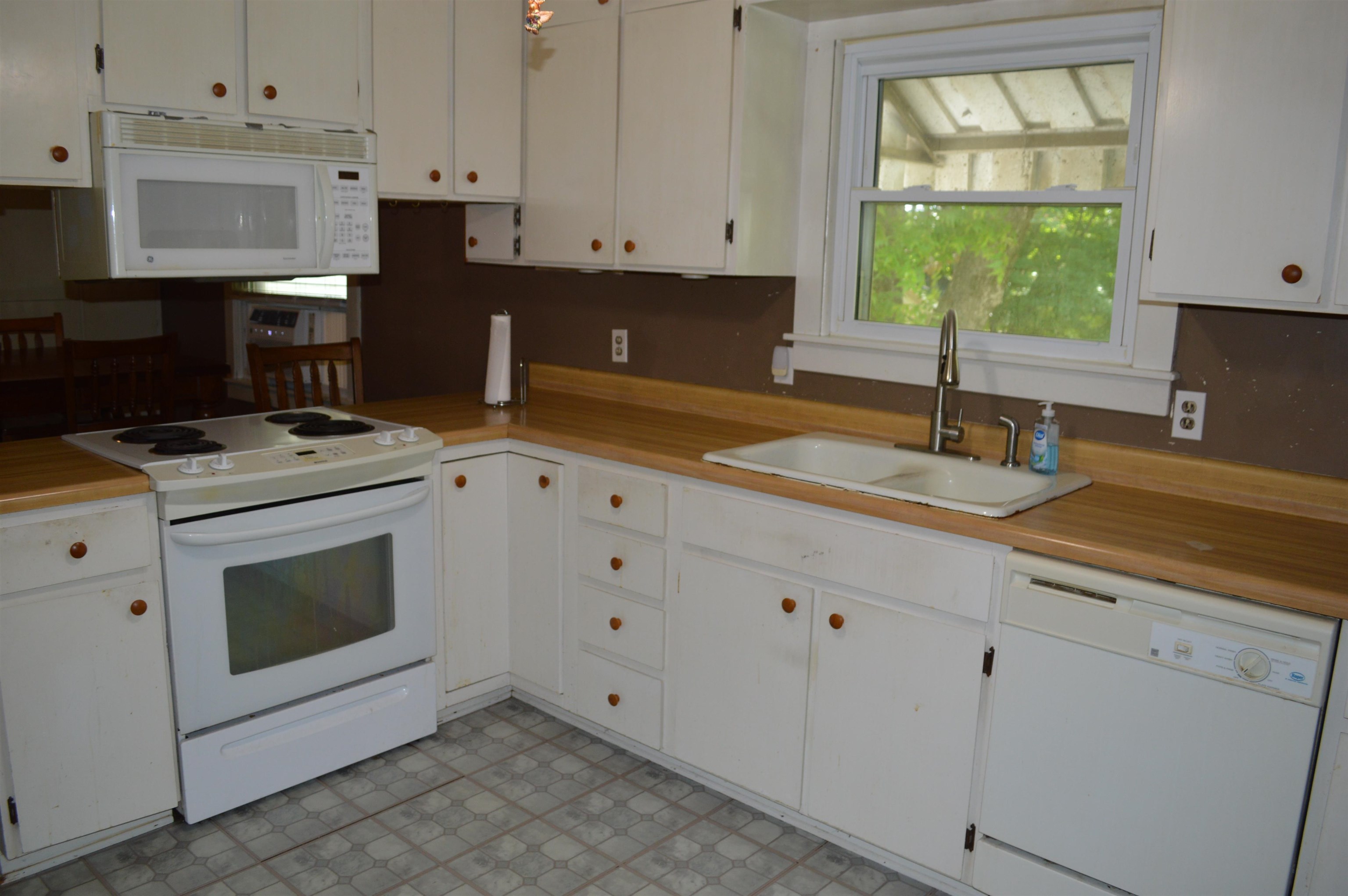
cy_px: 448
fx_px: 1010
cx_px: 674
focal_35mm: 27
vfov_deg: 47.8
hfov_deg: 67.4
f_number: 3.5
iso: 400
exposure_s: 1/60
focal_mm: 18
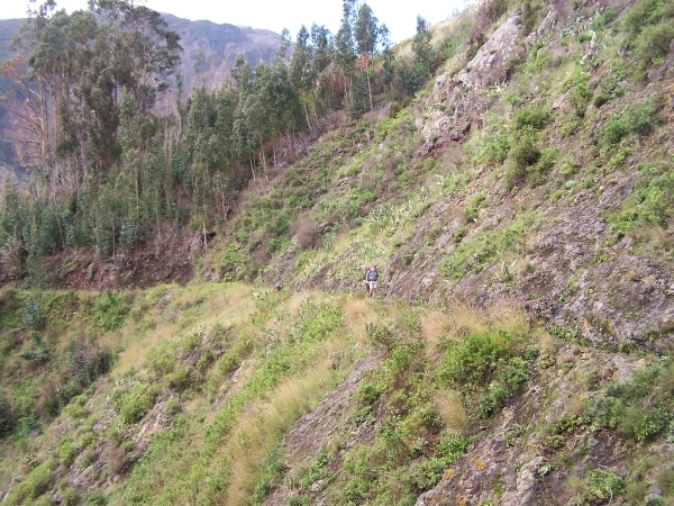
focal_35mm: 38
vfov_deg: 37.7
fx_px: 740
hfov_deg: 49.0
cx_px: 337
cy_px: 253
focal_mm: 6.3
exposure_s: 1/125
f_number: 2.8
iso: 80
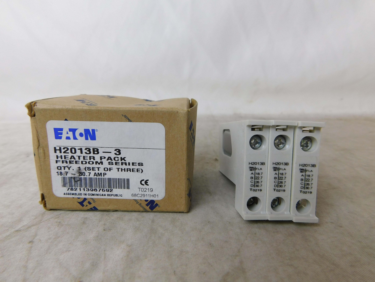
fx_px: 249
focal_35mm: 23
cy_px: 141
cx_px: 188
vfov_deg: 58.9
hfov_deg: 73.9
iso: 125
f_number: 3
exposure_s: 1/40
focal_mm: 4
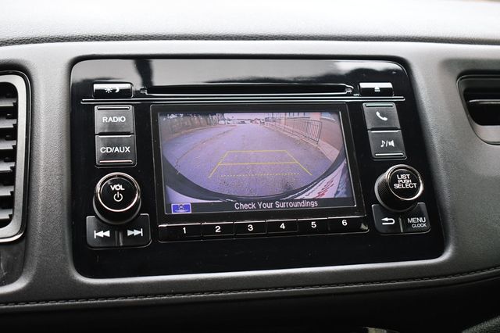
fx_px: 722
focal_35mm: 52
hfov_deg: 38.2
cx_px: 250
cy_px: 166
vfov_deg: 26.0
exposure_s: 1/160
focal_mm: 35
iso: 800
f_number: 4.5
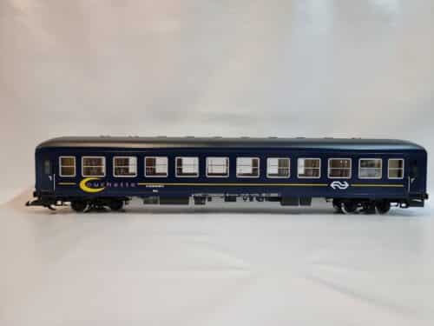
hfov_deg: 71.6
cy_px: 163
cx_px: 217
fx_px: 301
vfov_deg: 56.8
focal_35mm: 24
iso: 200
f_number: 1.8
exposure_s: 1/100
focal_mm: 6.7
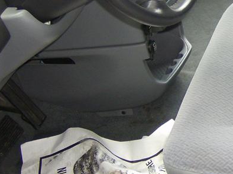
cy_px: 28
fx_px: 632
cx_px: 263
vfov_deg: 15.5
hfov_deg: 19.9
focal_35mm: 94
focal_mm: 6
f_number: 2.8
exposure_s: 1/64
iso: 113
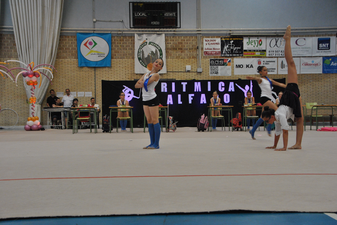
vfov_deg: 26.6
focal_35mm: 51
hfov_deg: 38.8
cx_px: 168
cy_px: 112
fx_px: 478
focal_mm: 34
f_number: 6.3
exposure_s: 1/160
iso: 800
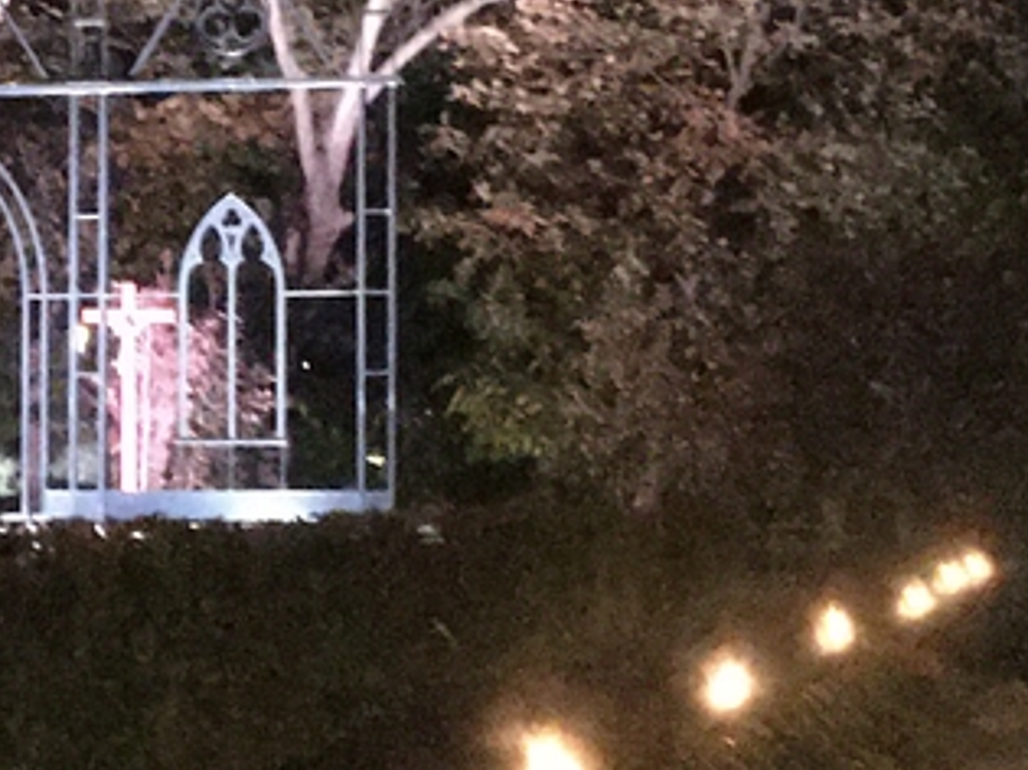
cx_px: 352
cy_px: 509
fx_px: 1751
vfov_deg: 24.7
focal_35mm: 59
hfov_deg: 32.5
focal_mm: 4.15
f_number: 2.2
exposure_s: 1/17
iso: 2000
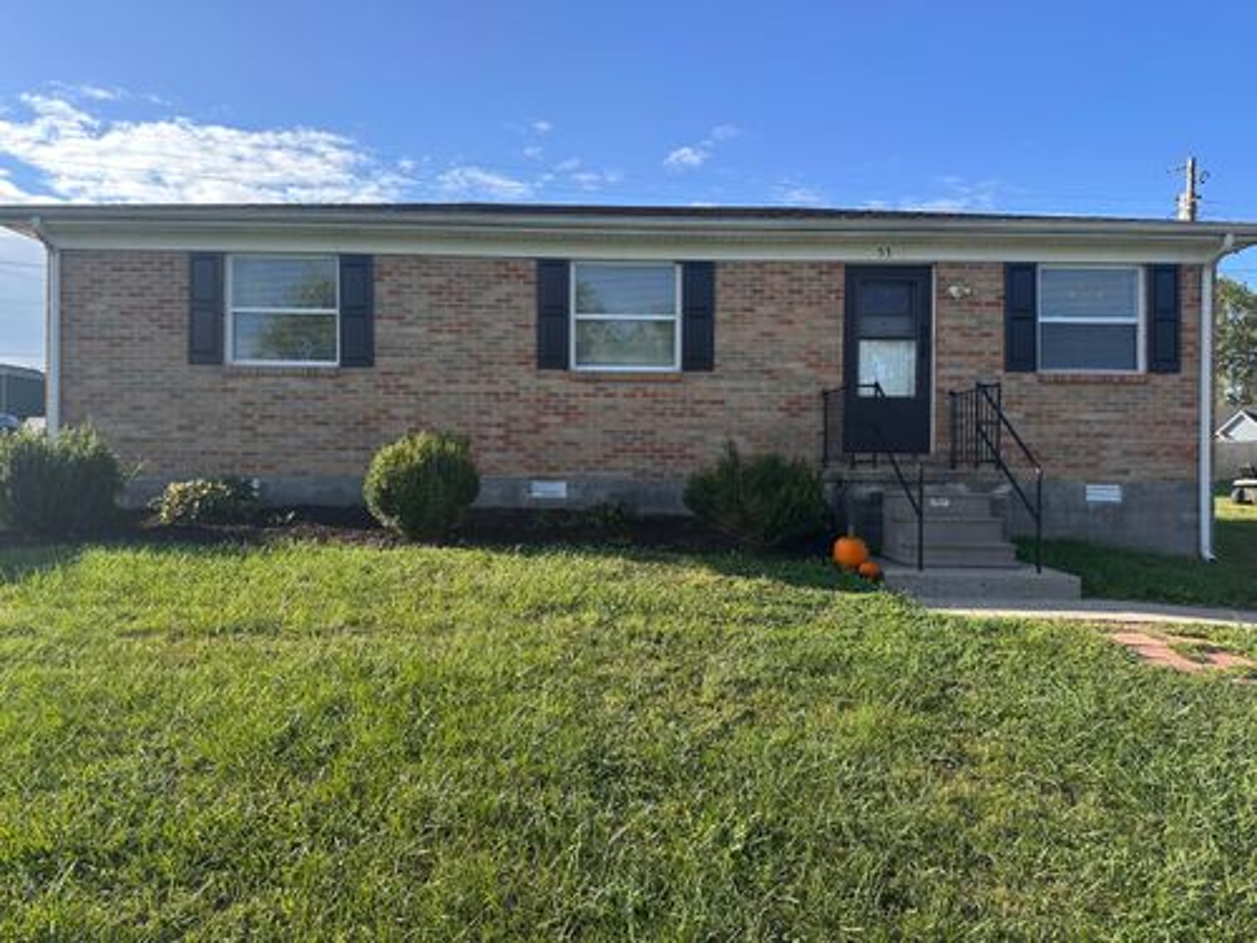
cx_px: 628
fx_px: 872
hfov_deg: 71.6
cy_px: 472
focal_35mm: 24
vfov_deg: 56.8
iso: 80
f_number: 1.78
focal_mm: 6.86
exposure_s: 1/1721
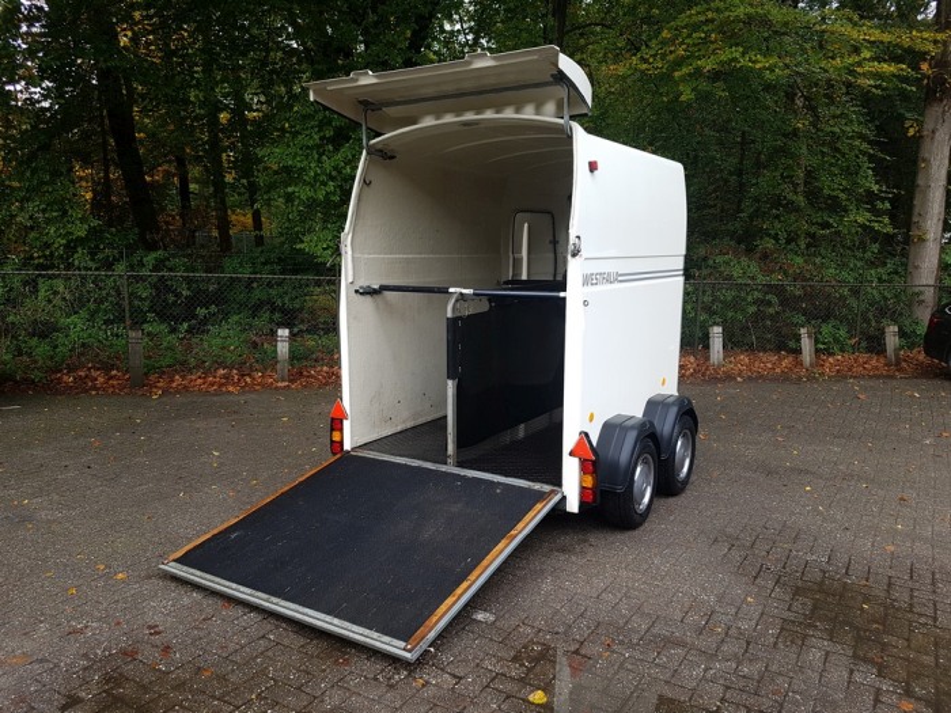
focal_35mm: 26
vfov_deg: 53.1
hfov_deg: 67.3
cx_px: 476
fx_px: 714
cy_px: 356
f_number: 1.7
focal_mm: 4.2
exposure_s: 1/134
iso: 50
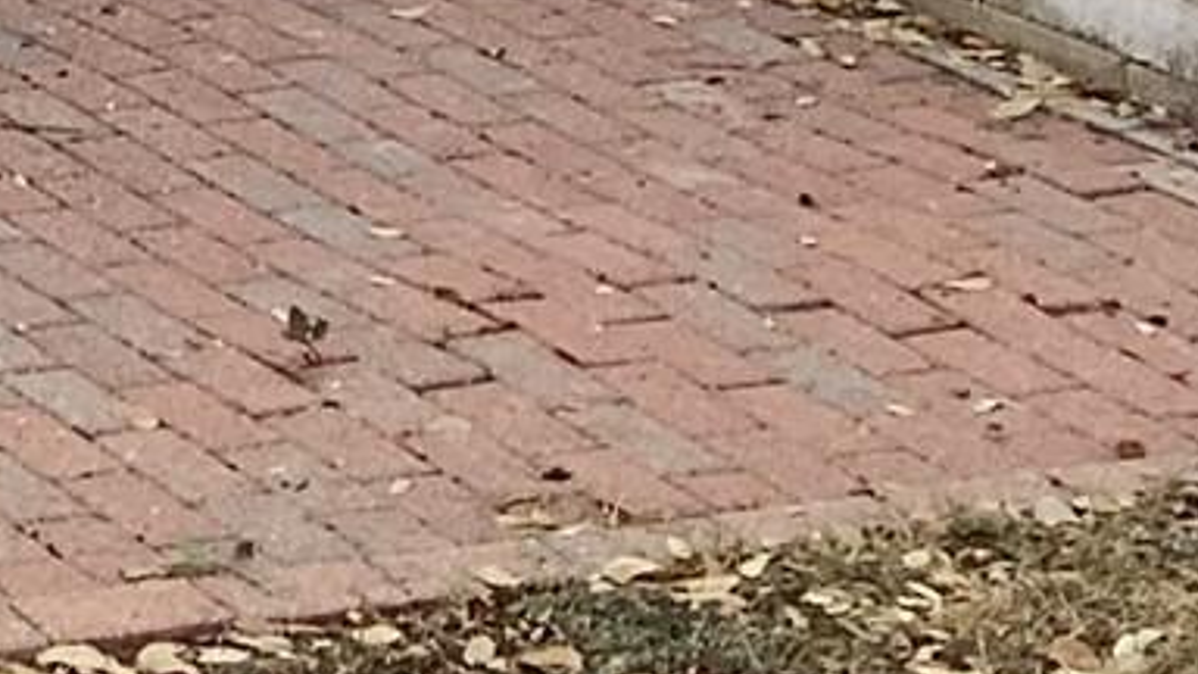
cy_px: -1229
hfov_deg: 10.4
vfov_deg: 6.3
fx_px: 5718
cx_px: -1625
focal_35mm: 180
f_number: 2.4
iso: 25
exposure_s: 1/140
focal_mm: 3.3
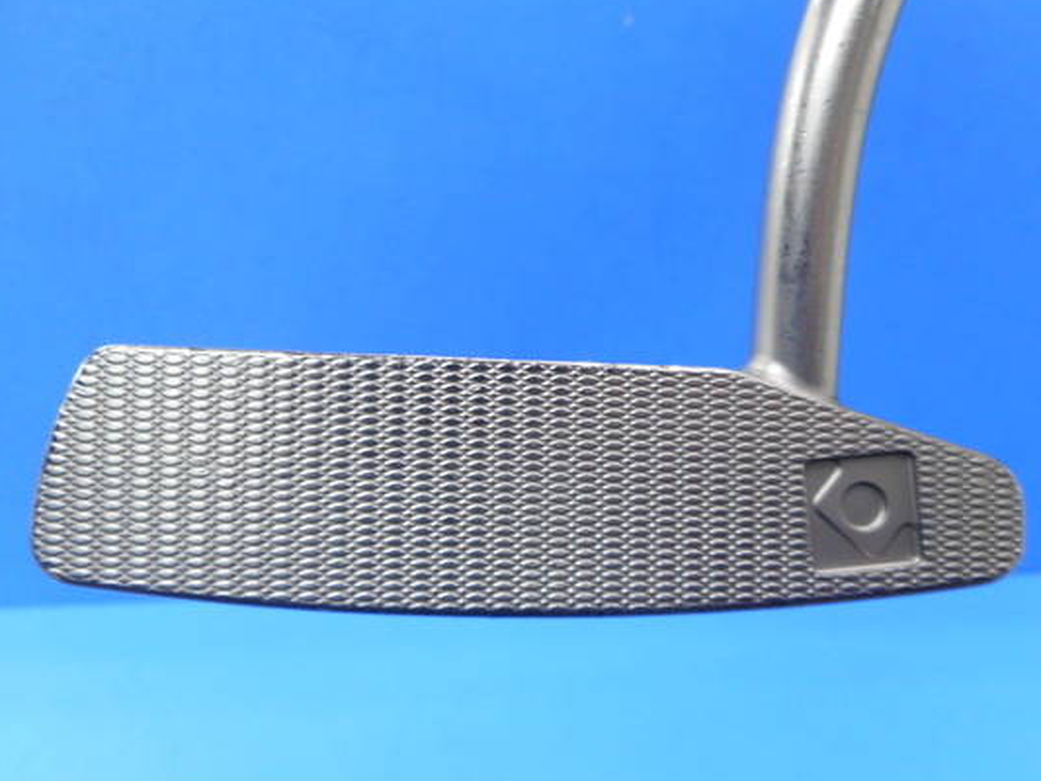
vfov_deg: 46.8
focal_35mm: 30
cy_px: 381
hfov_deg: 59.9
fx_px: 902
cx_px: 510
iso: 200
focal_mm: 4.5
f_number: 3.7
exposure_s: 1/30
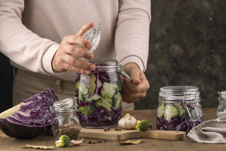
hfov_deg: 19.4
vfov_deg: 13.1
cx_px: 113
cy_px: 76
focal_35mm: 105
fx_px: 659
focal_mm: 105
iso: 100
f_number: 9
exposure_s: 1/100
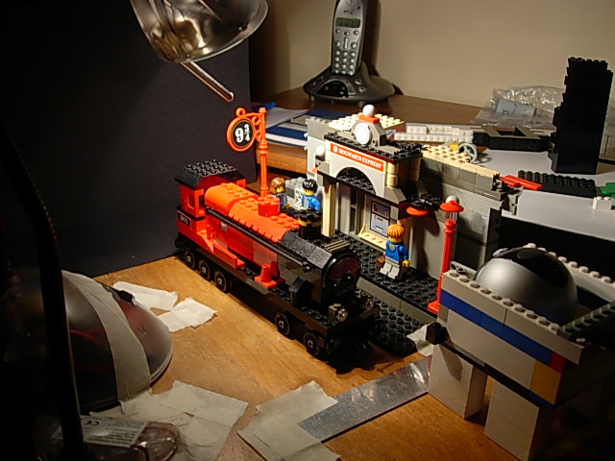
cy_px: 230
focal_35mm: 38
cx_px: 308
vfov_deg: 37.7
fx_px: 675
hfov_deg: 49.0
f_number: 2.8
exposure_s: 1/22.6
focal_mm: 7.8
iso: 64
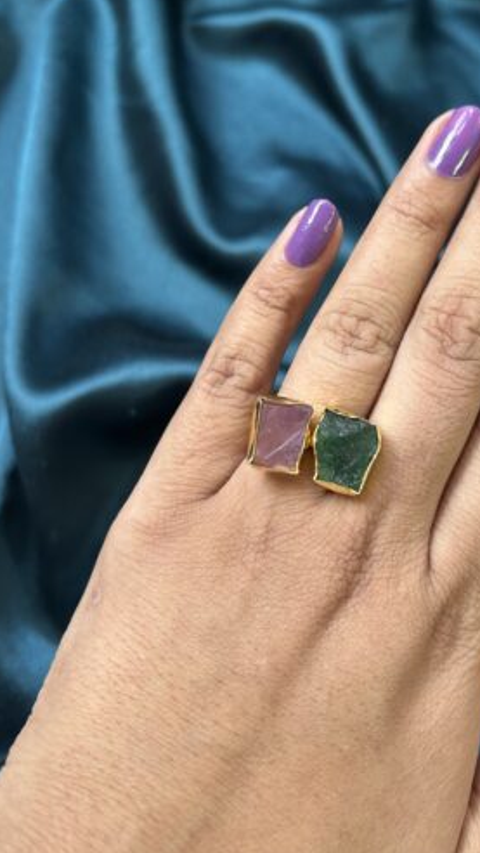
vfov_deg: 59.3
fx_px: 746
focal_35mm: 33
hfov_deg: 35.4
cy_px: 368
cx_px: 310
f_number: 1.5
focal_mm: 5.7
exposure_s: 1/50
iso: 100
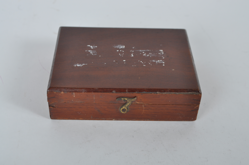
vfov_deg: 23.7
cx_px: 124
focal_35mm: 57
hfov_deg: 35.1
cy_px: 82
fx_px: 394
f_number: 9
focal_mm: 38
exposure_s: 1/125
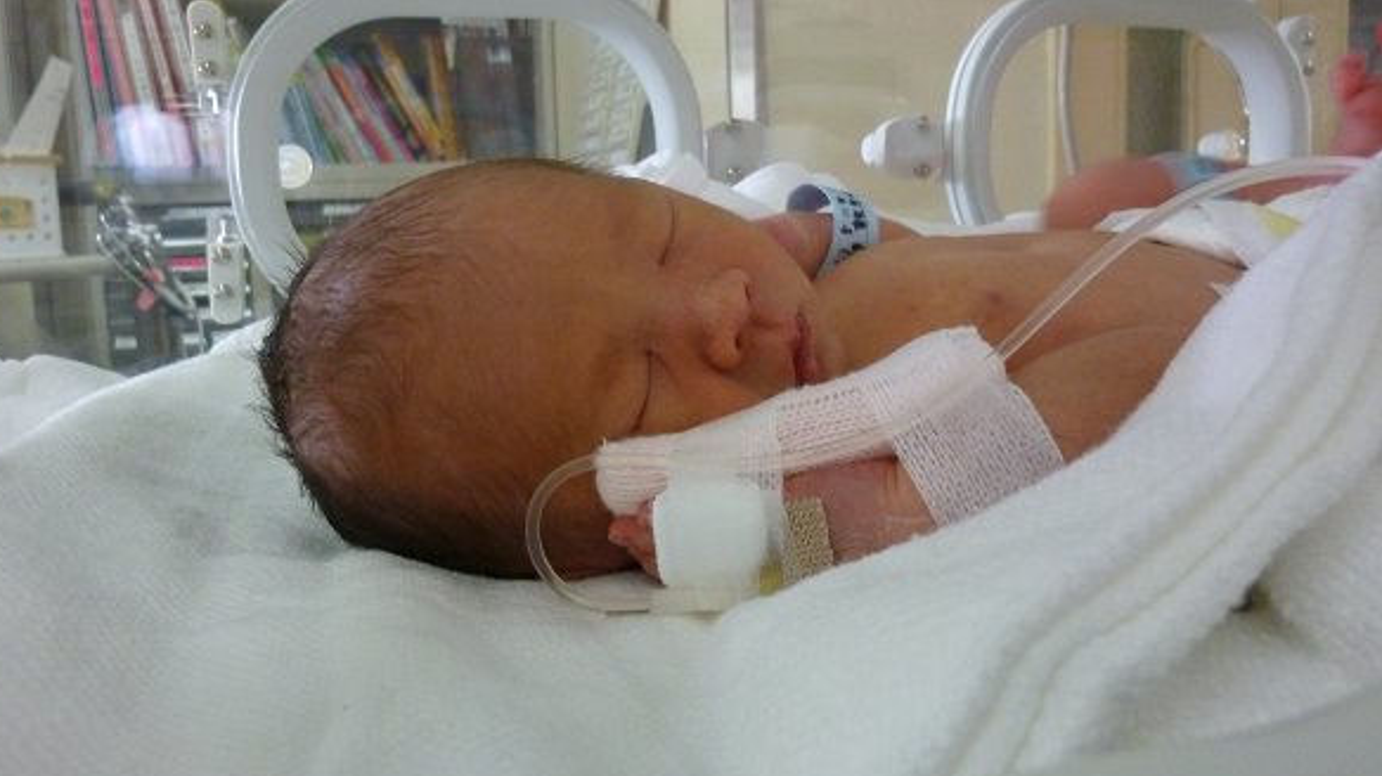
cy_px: 322
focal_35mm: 28
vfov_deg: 41.3
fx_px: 1026
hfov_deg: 67.9
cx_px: 674
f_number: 3.3
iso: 400
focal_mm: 4.5
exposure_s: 1/8
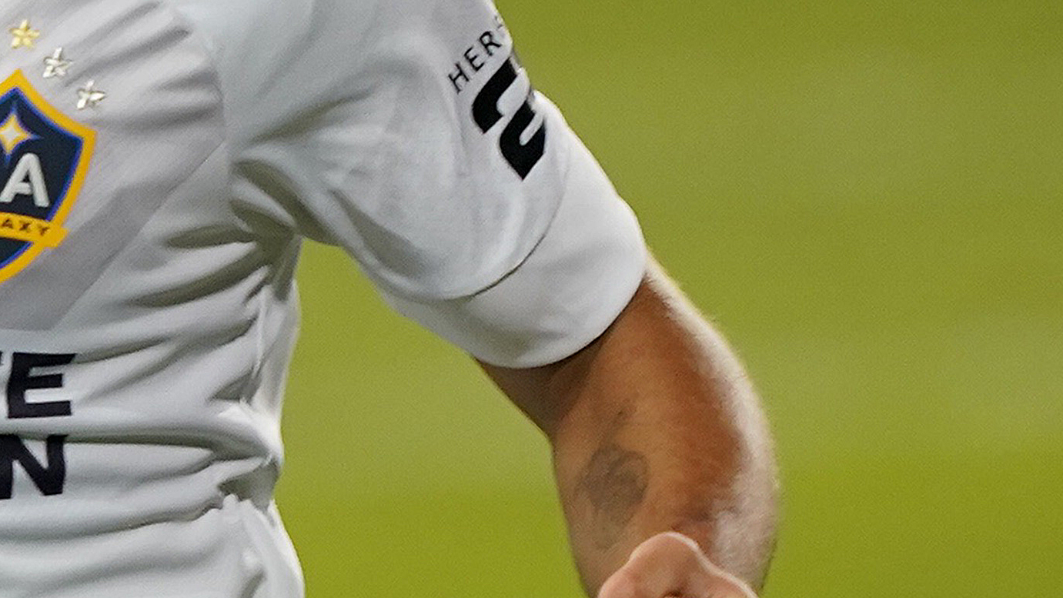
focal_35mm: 1820
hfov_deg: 1.2
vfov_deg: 0.7
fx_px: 51302
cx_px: -177
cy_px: -58
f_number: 2.8
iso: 2000
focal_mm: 400
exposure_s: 1/1600
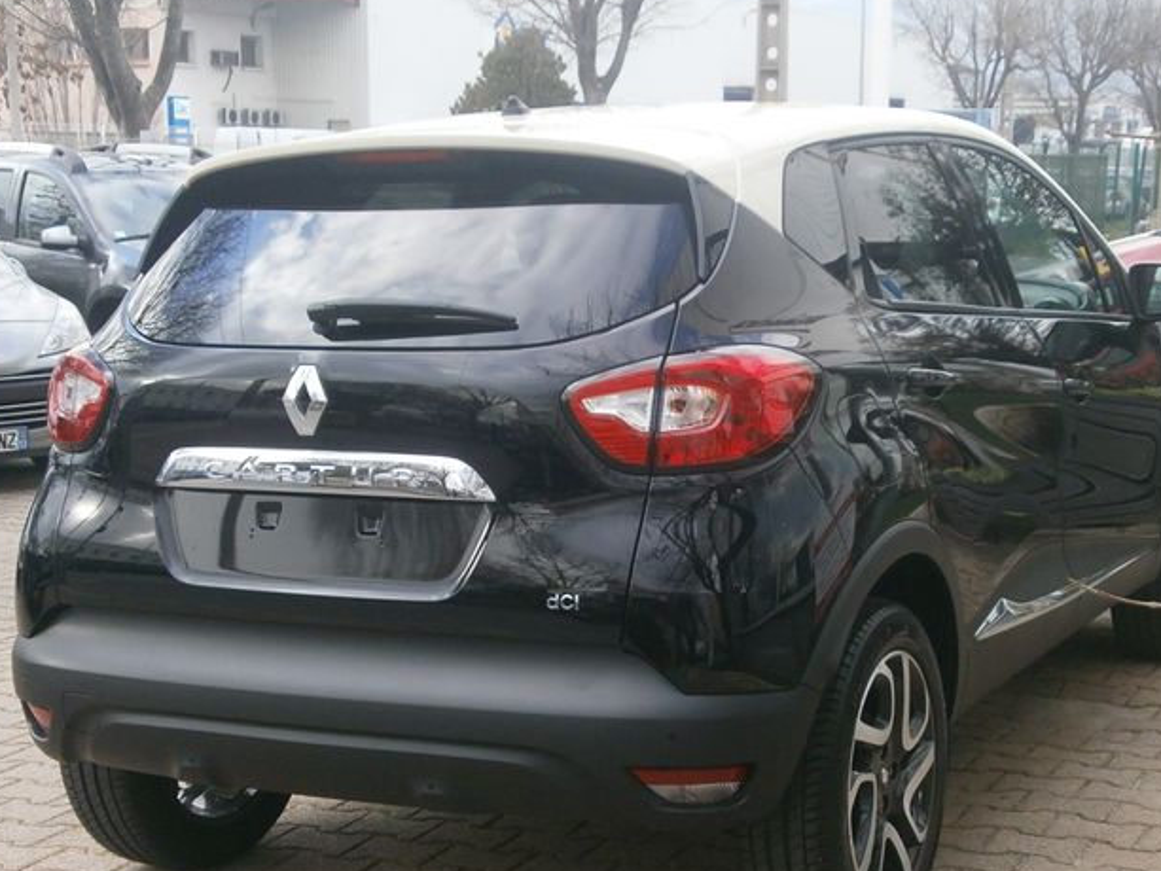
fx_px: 2013
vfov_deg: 24.4
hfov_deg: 32.1
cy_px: 524
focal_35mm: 60
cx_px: 701
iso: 250
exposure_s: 1/250
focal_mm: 8.1
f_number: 3.8
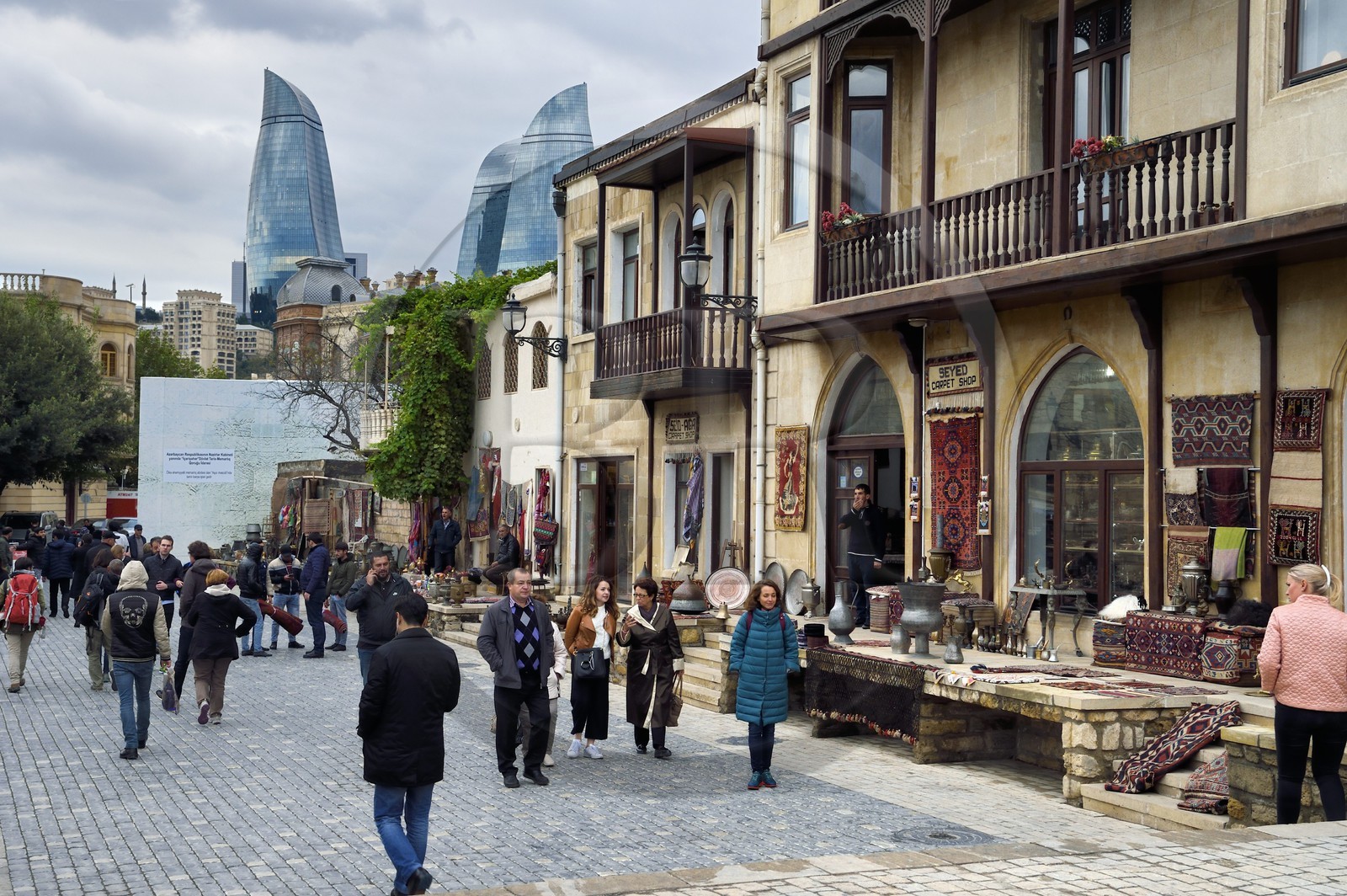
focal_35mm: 48
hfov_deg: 41.1
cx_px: 674
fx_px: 1794
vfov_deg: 28.0
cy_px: 448
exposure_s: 1/125
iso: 800
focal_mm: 48
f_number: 9
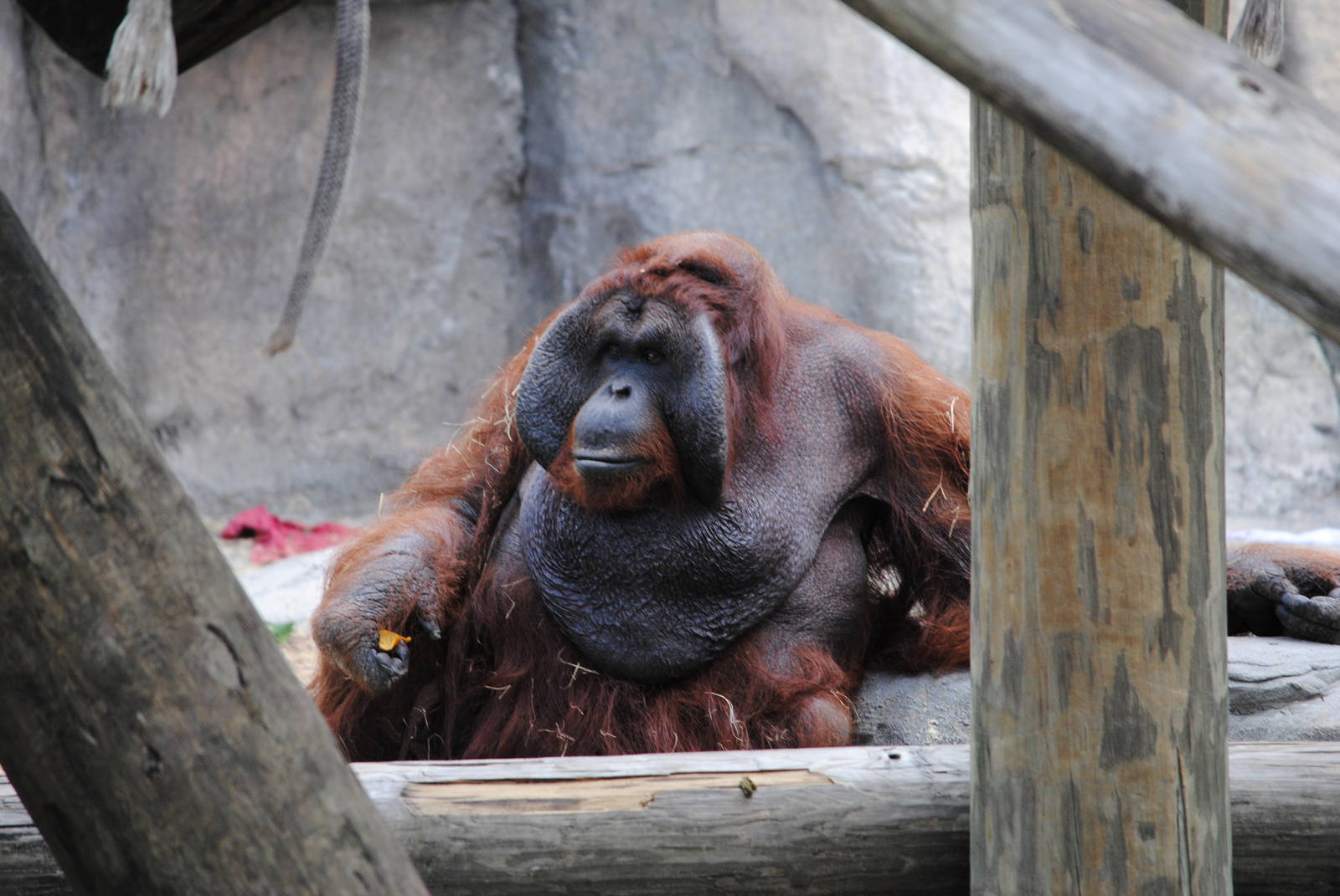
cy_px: 448
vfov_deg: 4.6
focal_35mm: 300
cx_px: 670
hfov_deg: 6.9
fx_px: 11180
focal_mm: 200
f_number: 5
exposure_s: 1/200
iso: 400
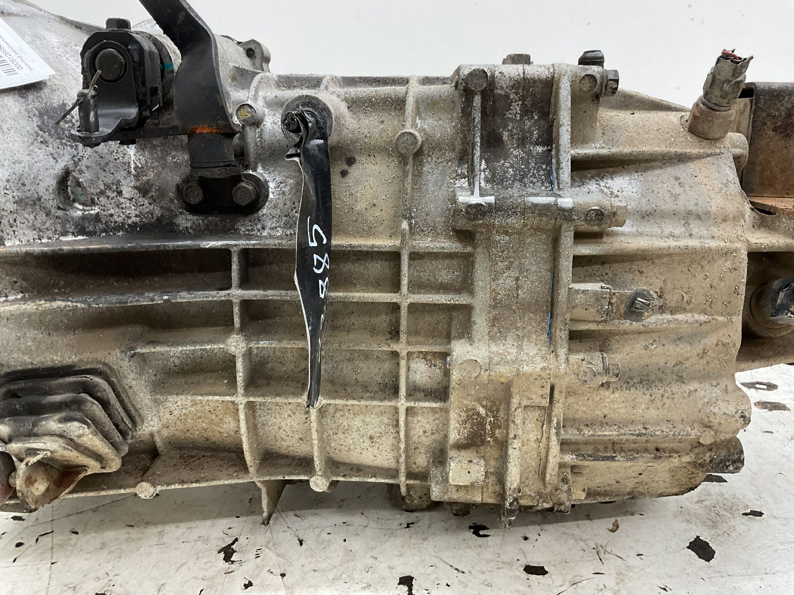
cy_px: 298
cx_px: 397
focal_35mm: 29
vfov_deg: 48.2
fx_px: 665
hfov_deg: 61.7
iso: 80
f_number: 1.8
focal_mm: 3
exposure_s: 1/50
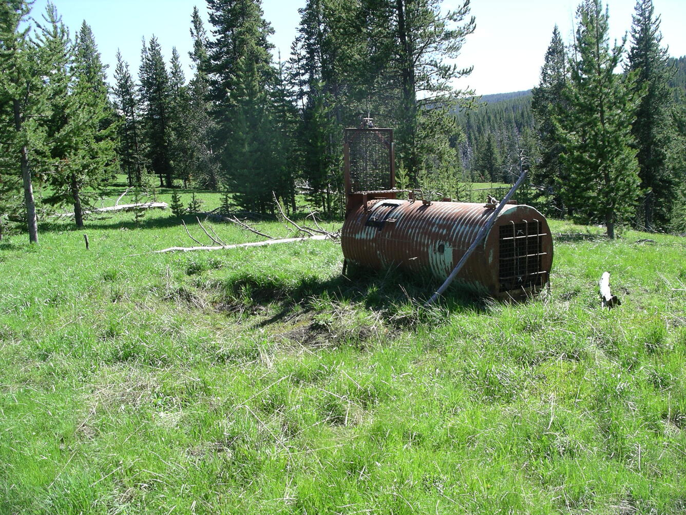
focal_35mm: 37
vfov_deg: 38.7
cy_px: 258
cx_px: 343
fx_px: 733
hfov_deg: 50.1
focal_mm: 7.8
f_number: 4
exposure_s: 1/250
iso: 64
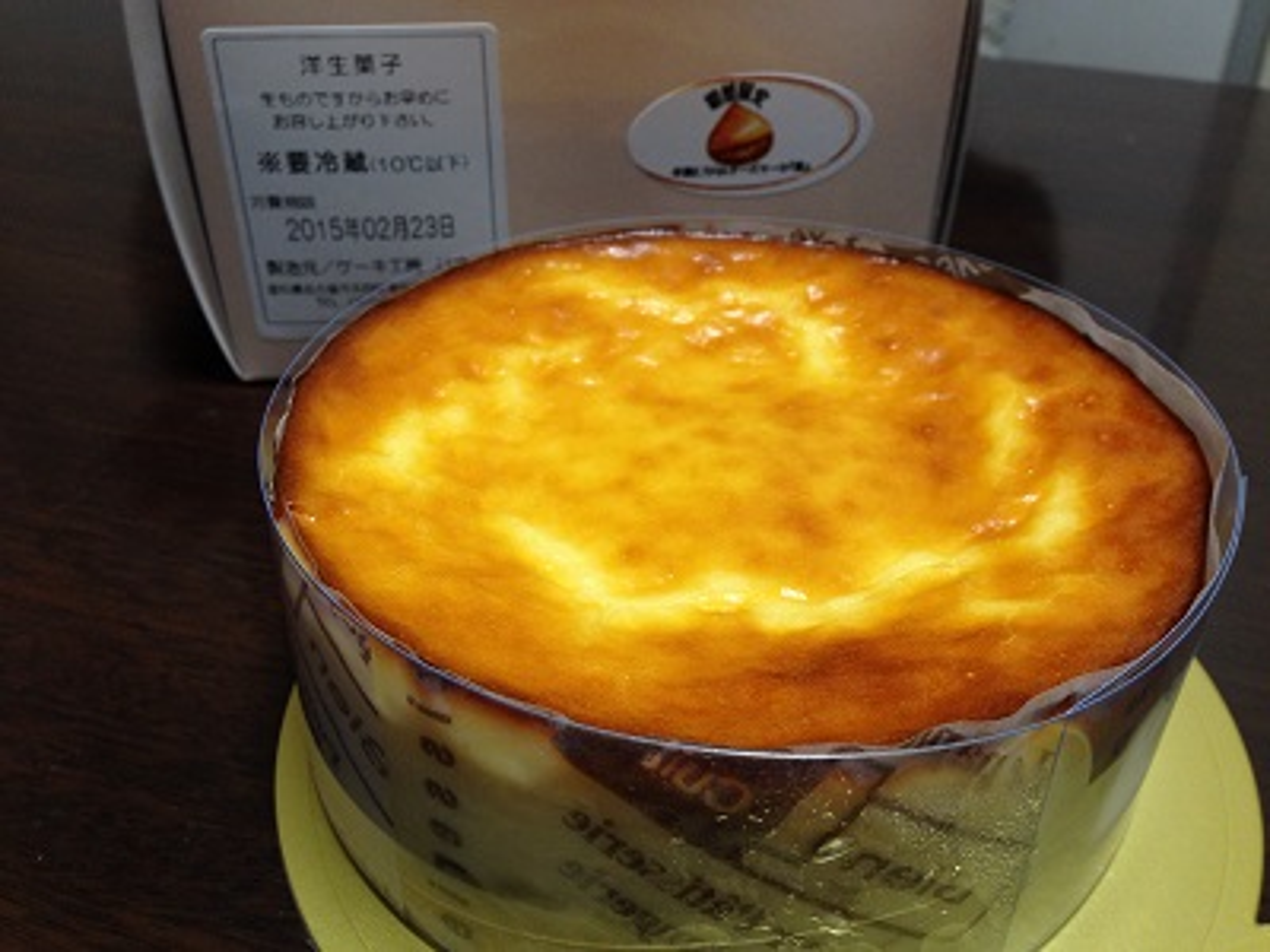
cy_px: 476
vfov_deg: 42.9
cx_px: 635
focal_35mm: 33
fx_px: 1211
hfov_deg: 55.4
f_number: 2.4
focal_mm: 4.12
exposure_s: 1/20
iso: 80
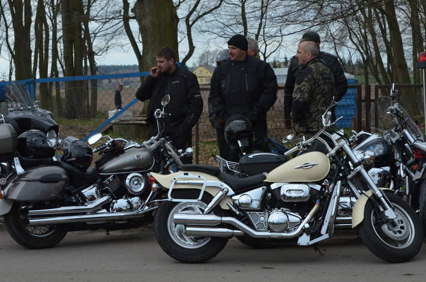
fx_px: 1240
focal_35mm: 105
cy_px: 141
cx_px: 213
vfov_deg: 13.0
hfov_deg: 19.5
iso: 1600
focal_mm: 70
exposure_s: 1/1000
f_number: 8
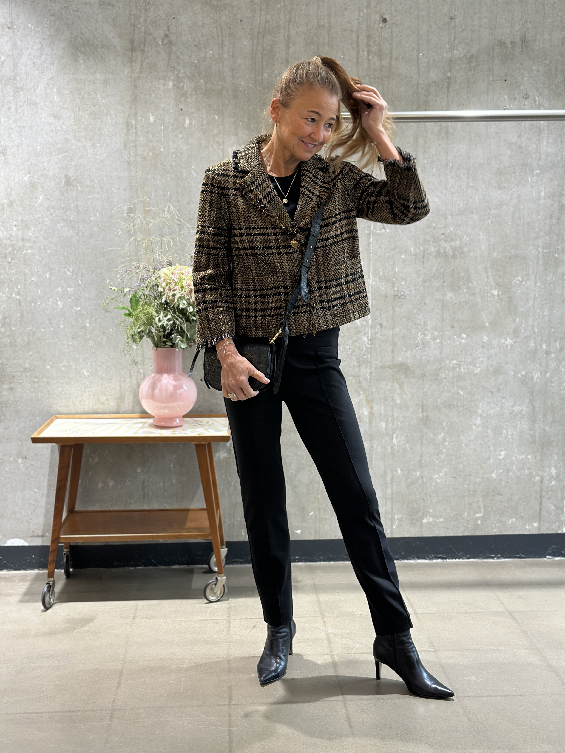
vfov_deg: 39.7
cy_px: 376
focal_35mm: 48
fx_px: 1045
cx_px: 282
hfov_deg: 30.3
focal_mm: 6.86
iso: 200
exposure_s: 1/100
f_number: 1.78
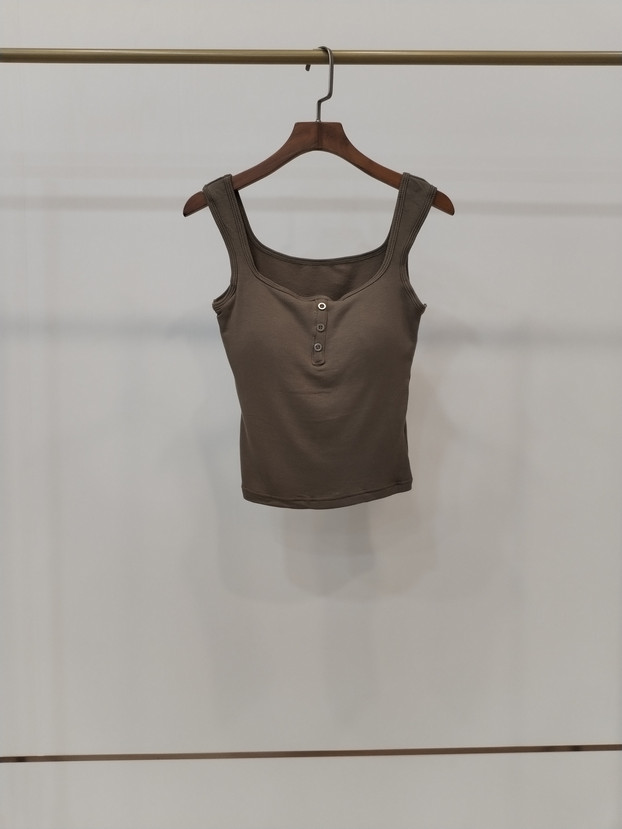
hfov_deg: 48.2
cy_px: 414
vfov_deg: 61.7
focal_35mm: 29
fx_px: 695
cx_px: 311
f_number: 1.8
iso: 222
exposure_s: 1/60
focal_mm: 4.75
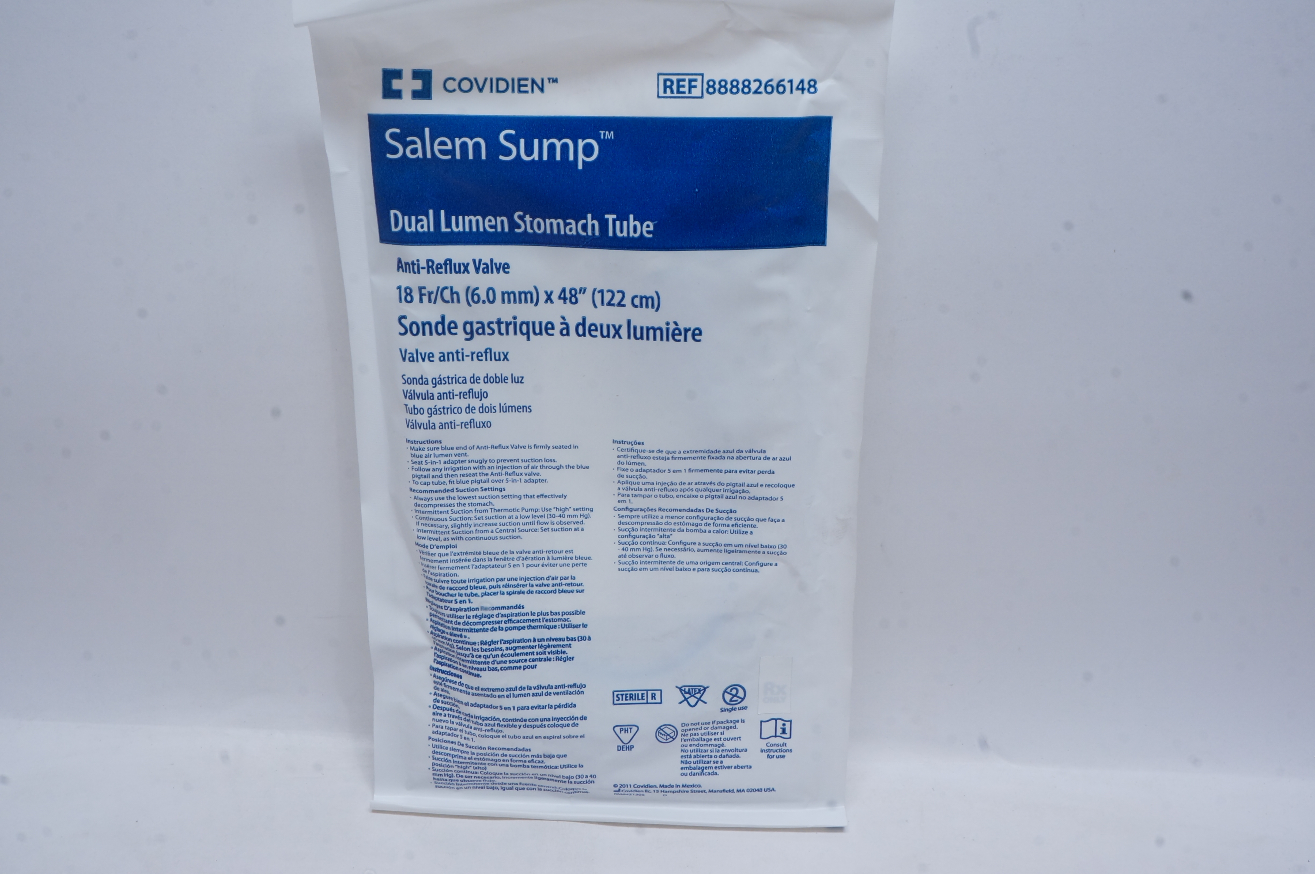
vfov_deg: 36.8
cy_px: 437
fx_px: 1314
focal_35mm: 36
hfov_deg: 53.2
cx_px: 658
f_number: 20
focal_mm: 24
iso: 400
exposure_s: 1/5
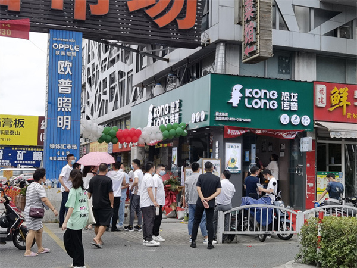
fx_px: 547
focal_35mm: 53
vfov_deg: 27.5
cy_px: 134
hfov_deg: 36.2
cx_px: 178
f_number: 1.9
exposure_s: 1/2227
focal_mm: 6.67
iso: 50
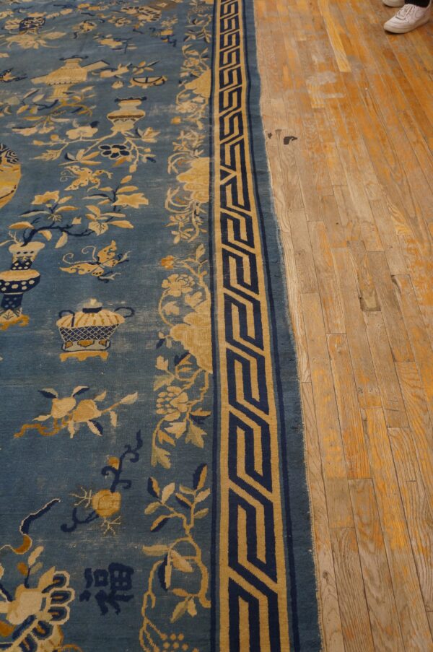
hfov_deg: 43.5
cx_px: 216
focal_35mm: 30
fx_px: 542
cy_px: 326
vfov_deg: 62.0
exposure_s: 1/60
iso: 640
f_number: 4
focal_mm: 20
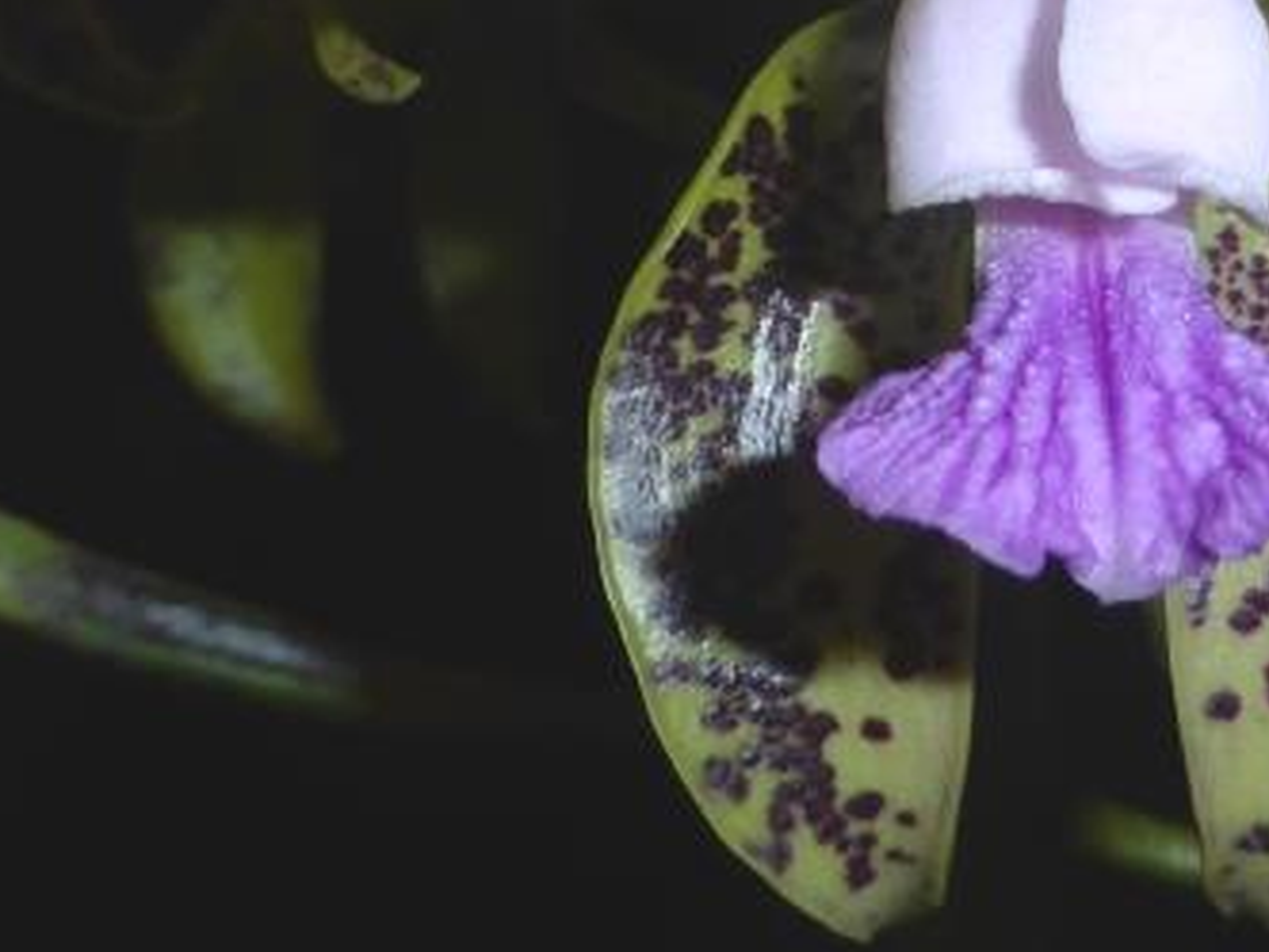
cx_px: 1001
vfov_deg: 18.5
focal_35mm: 77
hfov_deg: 24.9
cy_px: -73
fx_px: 2823
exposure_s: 1/60
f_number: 3.3
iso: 125
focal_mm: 4.3
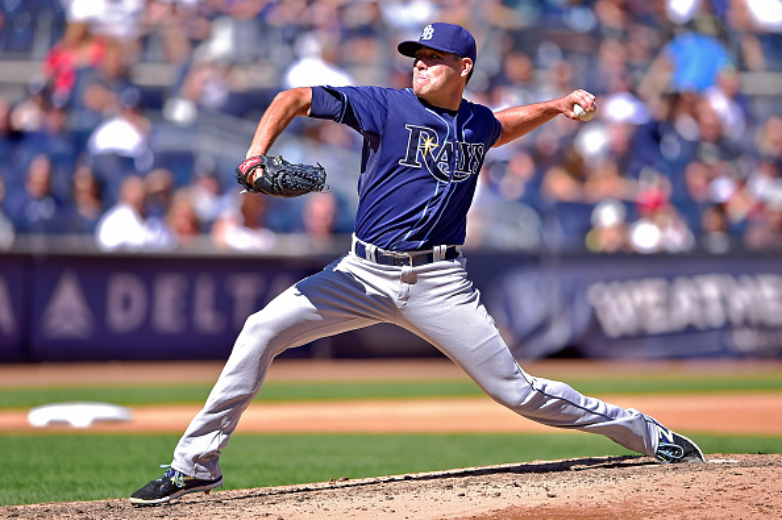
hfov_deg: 5.2
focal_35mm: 400
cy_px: 260
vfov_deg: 3.4
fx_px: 8681
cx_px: 391
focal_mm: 400
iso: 400
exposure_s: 1/4000
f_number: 3.2
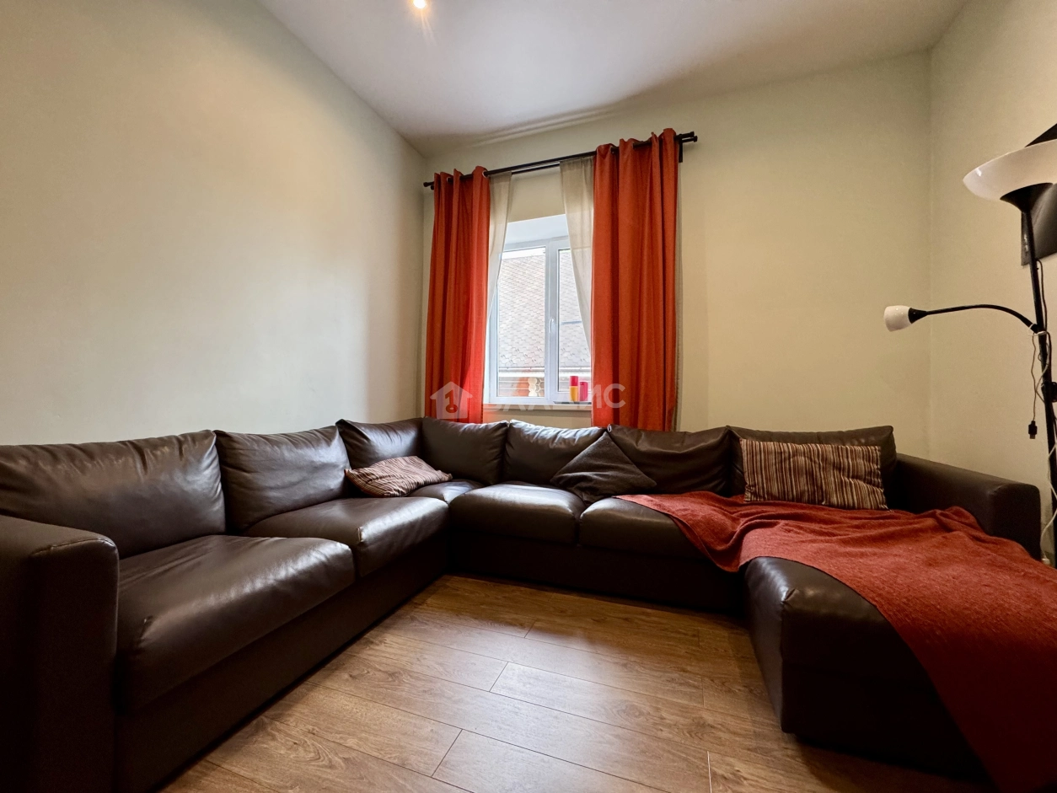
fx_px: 428
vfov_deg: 85.7
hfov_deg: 102.1
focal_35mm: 14
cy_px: 396
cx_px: 528
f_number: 2.2
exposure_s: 1/81
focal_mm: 2.22
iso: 320
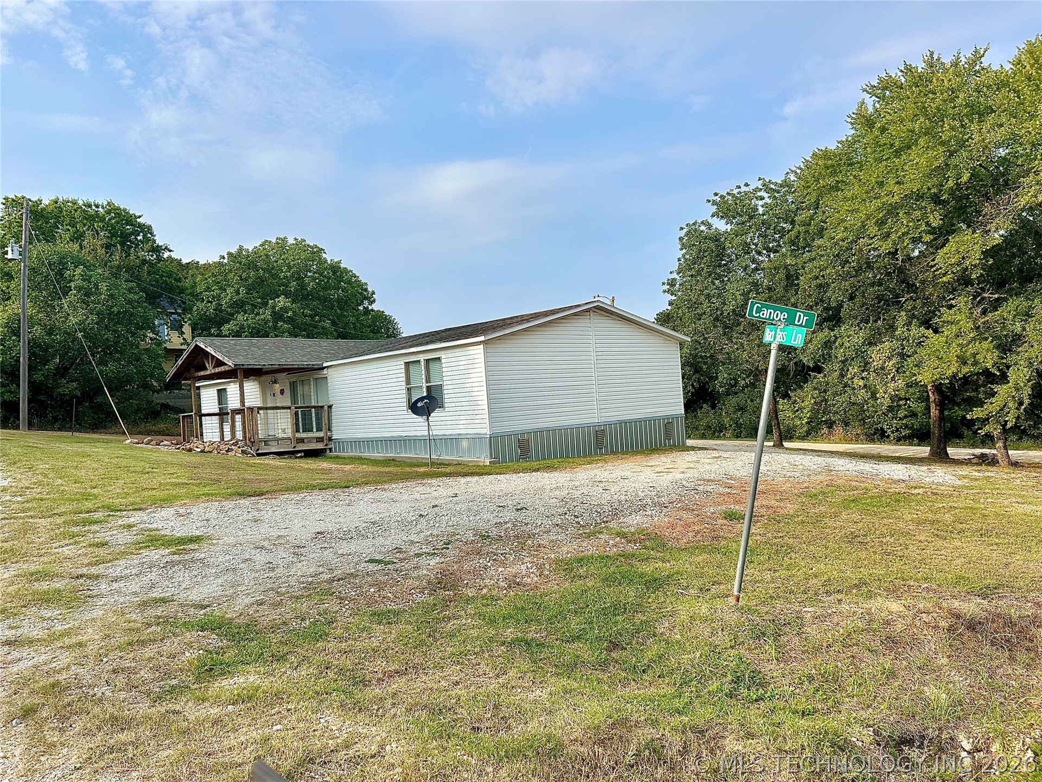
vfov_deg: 53.1
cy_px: 391
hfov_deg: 67.3
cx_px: 521
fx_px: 783
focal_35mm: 26
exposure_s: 1/4444
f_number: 1.5
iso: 50
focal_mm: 5.7
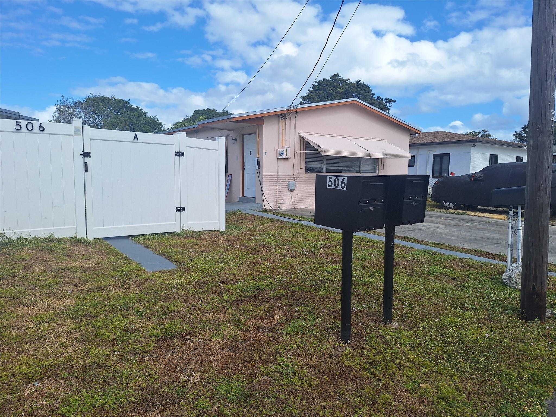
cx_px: 278
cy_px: 208
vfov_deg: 58.9
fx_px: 369
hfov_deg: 73.9
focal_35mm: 23
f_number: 1.8
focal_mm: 5.54
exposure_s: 1/3195
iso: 40
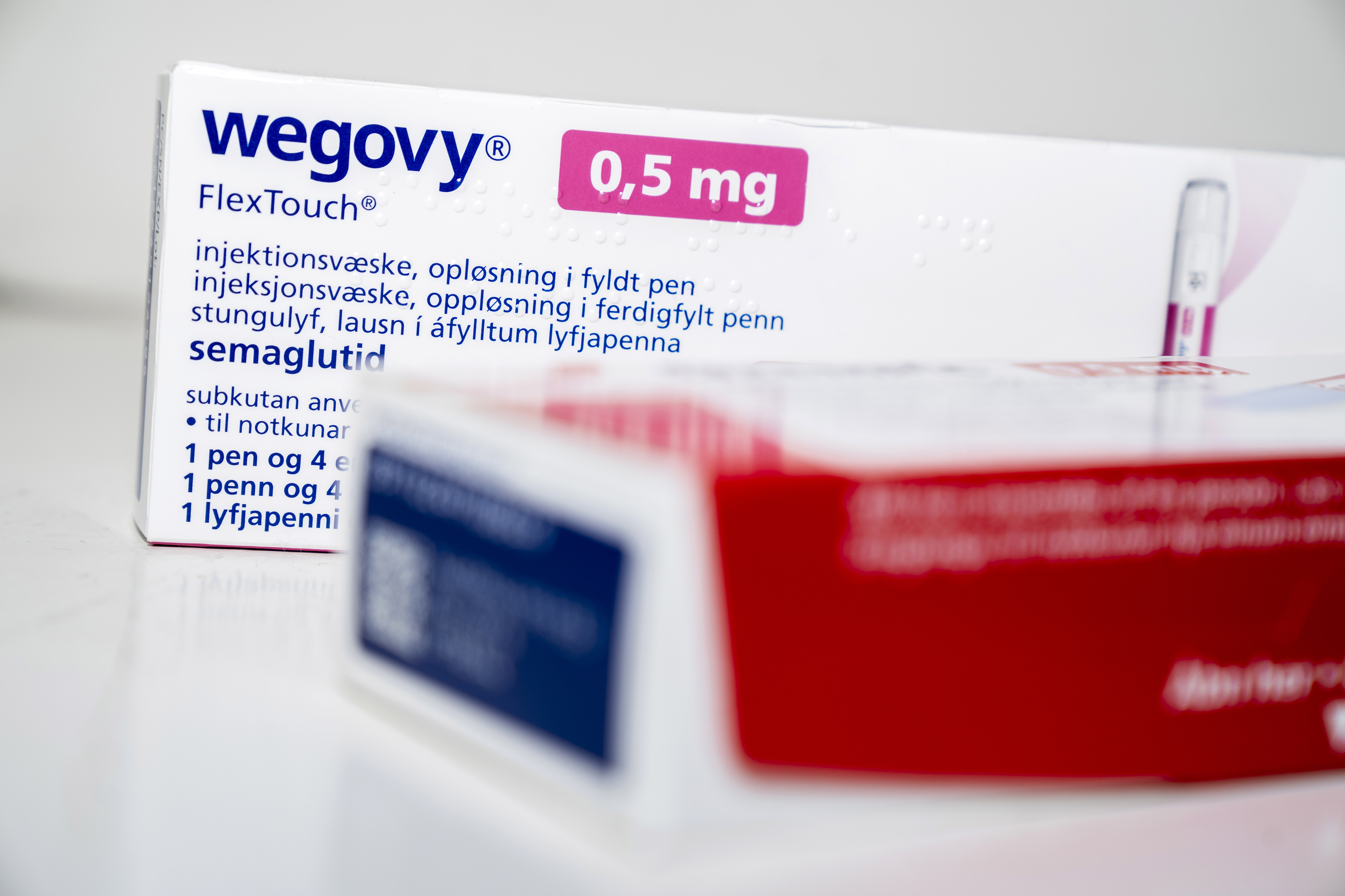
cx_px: 672
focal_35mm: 70
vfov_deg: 19.5
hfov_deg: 28.8
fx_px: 2615
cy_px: 448
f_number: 5
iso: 100
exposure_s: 1/125
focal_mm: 70
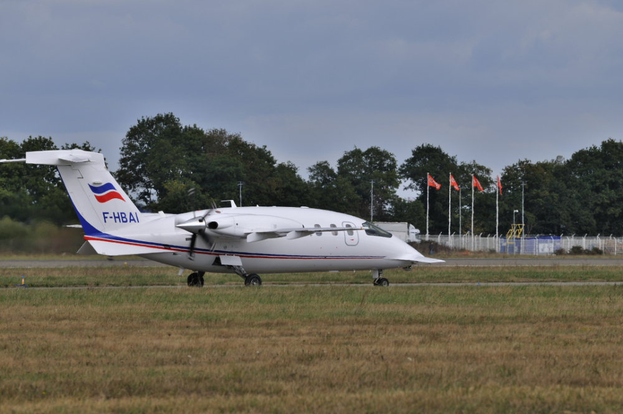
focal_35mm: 345
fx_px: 5963
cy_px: 207
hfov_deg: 6.0
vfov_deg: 4.0
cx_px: 312
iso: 200
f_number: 10
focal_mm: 230
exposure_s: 1/400
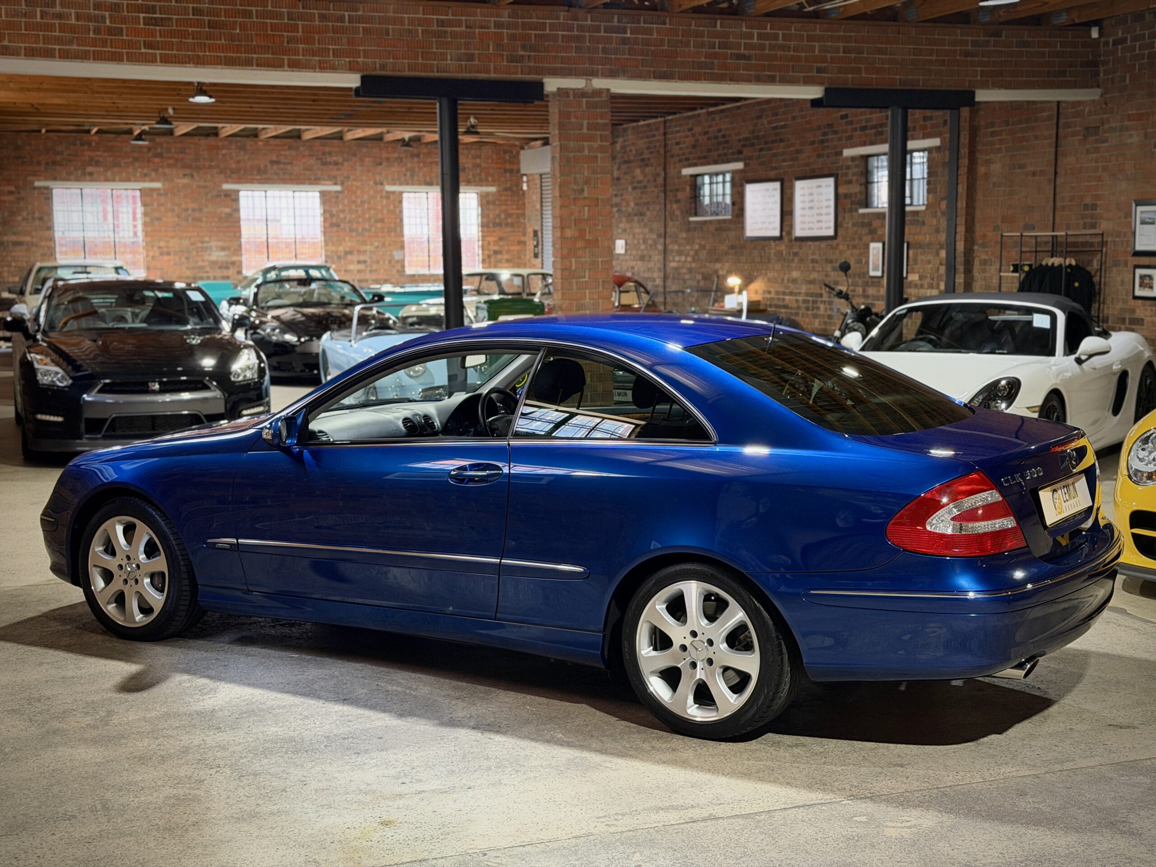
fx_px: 1603
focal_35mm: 48
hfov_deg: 39.7
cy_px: 434
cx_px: 578
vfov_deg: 30.3
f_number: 1.78
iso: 320
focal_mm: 6.76
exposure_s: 1/33
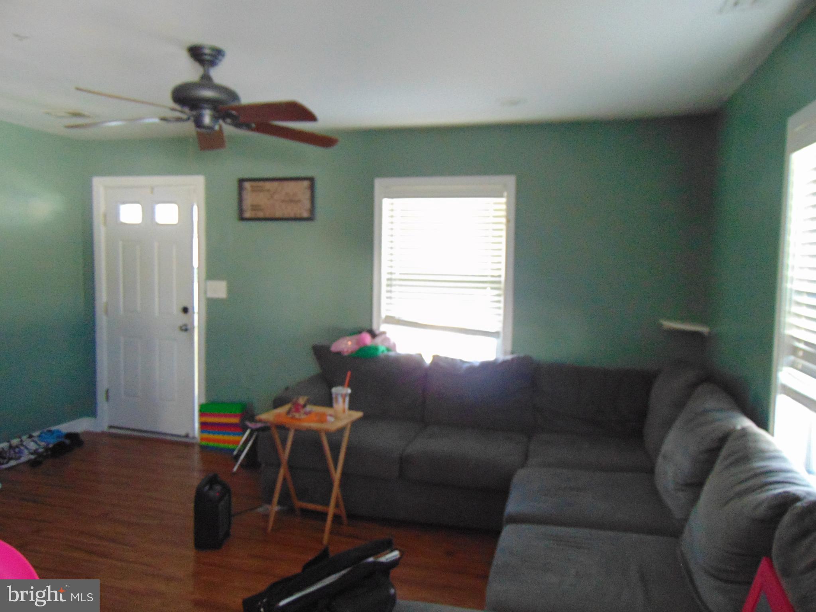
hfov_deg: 69.4
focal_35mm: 25
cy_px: 306
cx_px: 408
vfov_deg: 54.9
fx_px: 589
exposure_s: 1/25
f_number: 3
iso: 400
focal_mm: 4.5
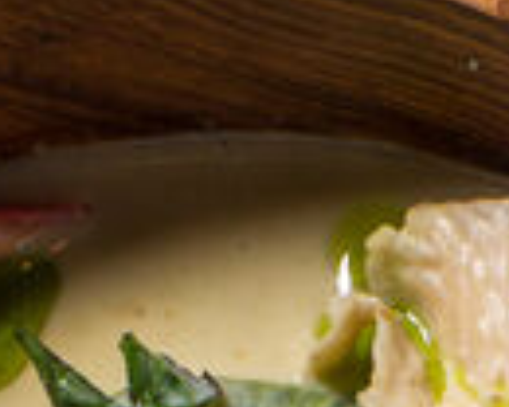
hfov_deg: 3.6
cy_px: 1458
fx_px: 8075
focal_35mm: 536
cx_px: 423
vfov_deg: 2.8
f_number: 8
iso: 200
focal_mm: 50
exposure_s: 1/125
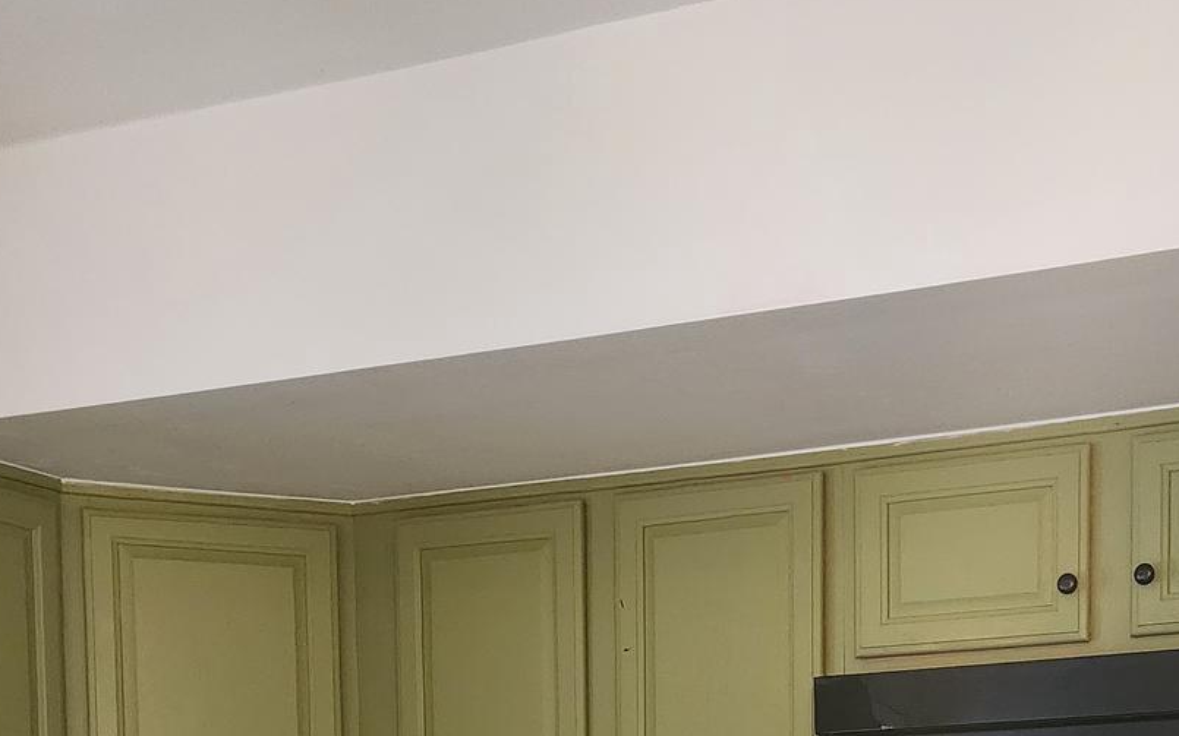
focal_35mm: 62
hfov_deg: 32.7
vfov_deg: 18.8
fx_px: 1992
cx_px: 775
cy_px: 1067
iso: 800
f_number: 1.8
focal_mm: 6.4
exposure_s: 1/120
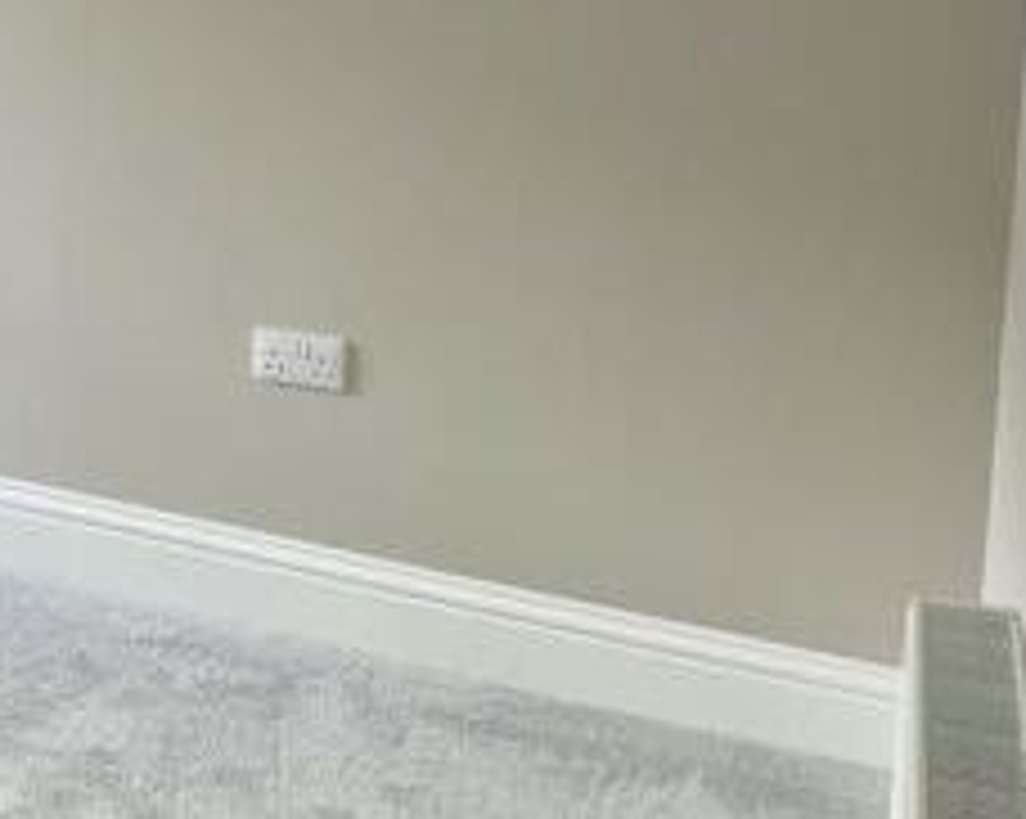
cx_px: -151
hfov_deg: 26.5
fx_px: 1972
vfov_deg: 22.6
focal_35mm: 65
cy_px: 11
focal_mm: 4.2
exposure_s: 1/50
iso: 80
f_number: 1.6
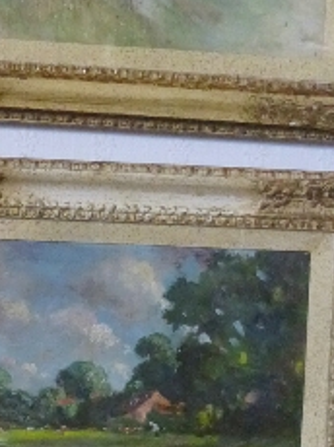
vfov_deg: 20.7
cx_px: 137
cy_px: 334
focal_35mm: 94
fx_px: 1212
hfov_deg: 15.7
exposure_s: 1/15
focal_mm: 4.3
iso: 400
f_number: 3.3
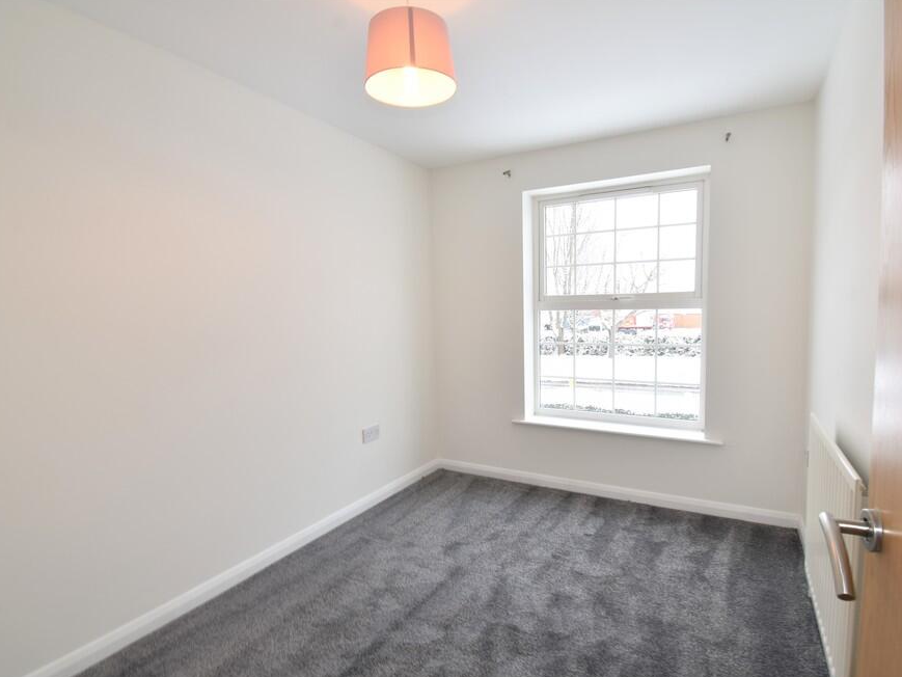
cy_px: 348
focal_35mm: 17
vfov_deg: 74.7
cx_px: 470
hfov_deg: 91.0
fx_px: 443
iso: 100
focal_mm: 10
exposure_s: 1/4
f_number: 10
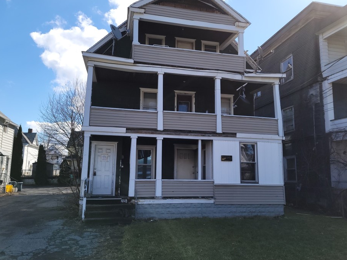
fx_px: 271
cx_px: 167
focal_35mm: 27
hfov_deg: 65.3
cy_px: 131
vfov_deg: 51.4
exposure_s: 1/686
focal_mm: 6.7
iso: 16
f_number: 1.8
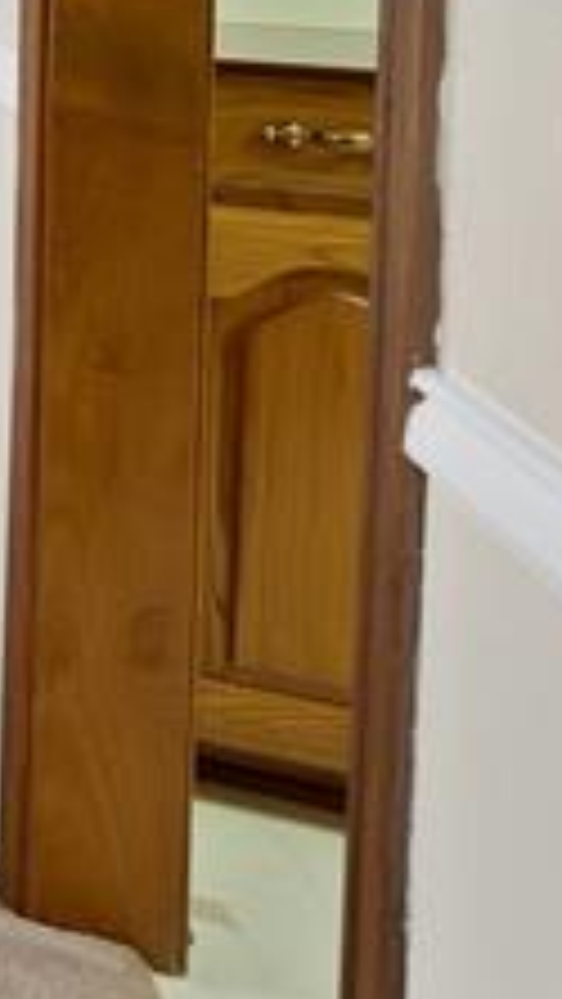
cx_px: -1466
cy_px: -254
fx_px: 1535
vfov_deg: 29.8
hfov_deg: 9.2
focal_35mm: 58
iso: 640
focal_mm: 12
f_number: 9
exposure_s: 1/4
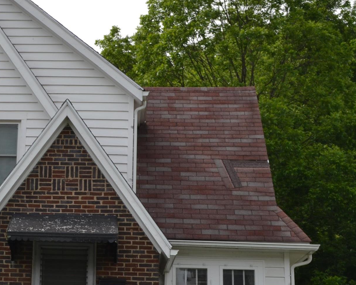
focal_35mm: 78
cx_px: 15
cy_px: 175
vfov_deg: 19.6
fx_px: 822
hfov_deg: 23.6
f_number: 9
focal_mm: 22
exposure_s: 1/200
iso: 100
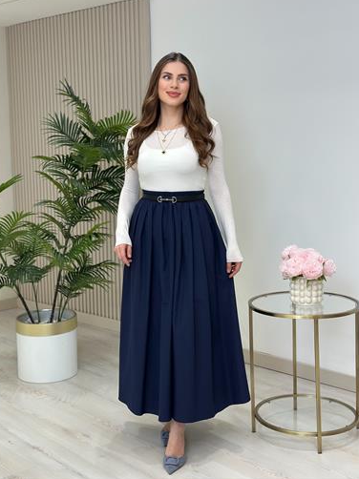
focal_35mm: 51
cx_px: 177
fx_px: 706
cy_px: 228
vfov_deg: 37.5
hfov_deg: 28.5
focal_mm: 6.86
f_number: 1.78
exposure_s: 1/216
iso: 80
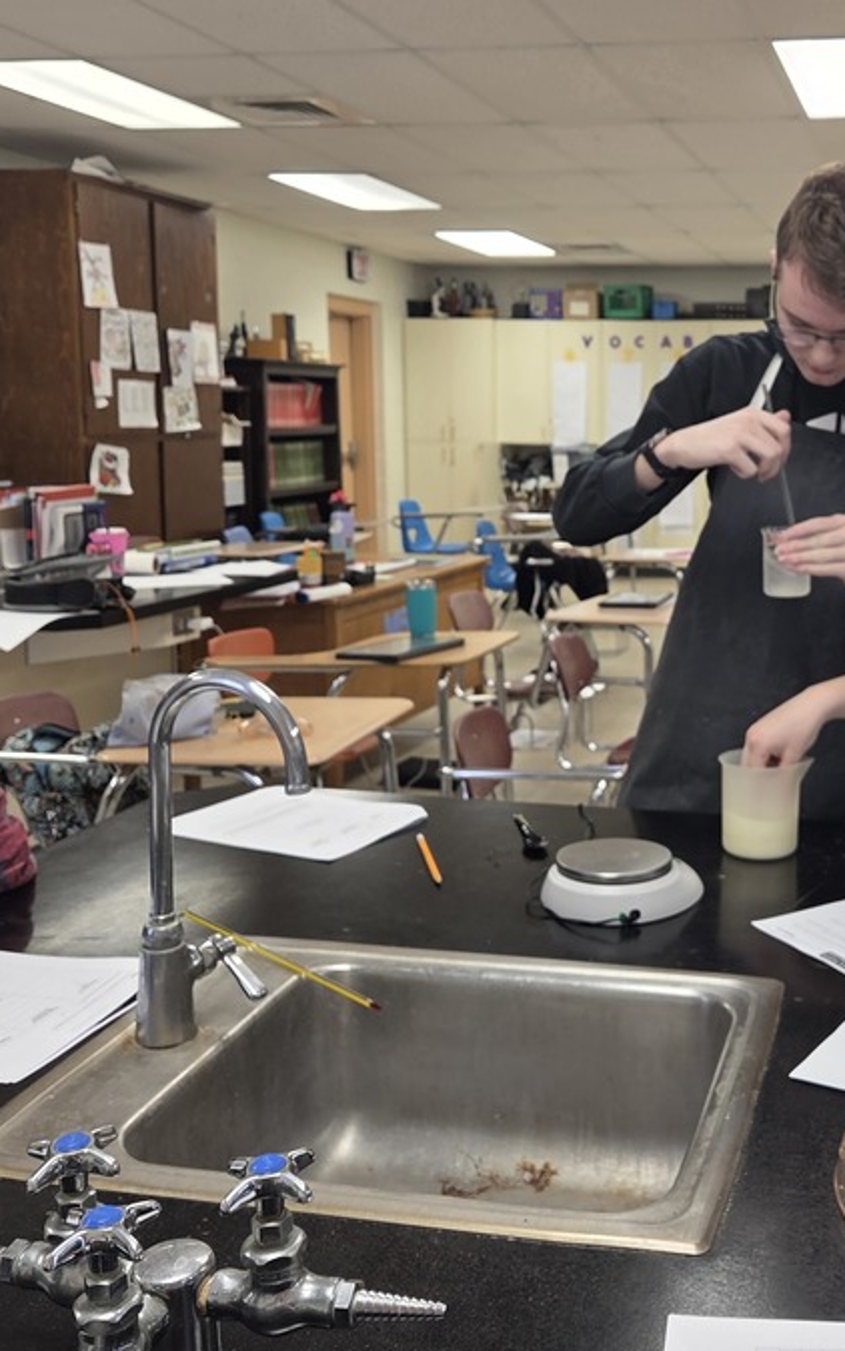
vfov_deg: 52.7
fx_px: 1363
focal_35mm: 37
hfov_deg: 33.0
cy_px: 608
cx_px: 731
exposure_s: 1/63
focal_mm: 5.4
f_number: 1.8
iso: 40
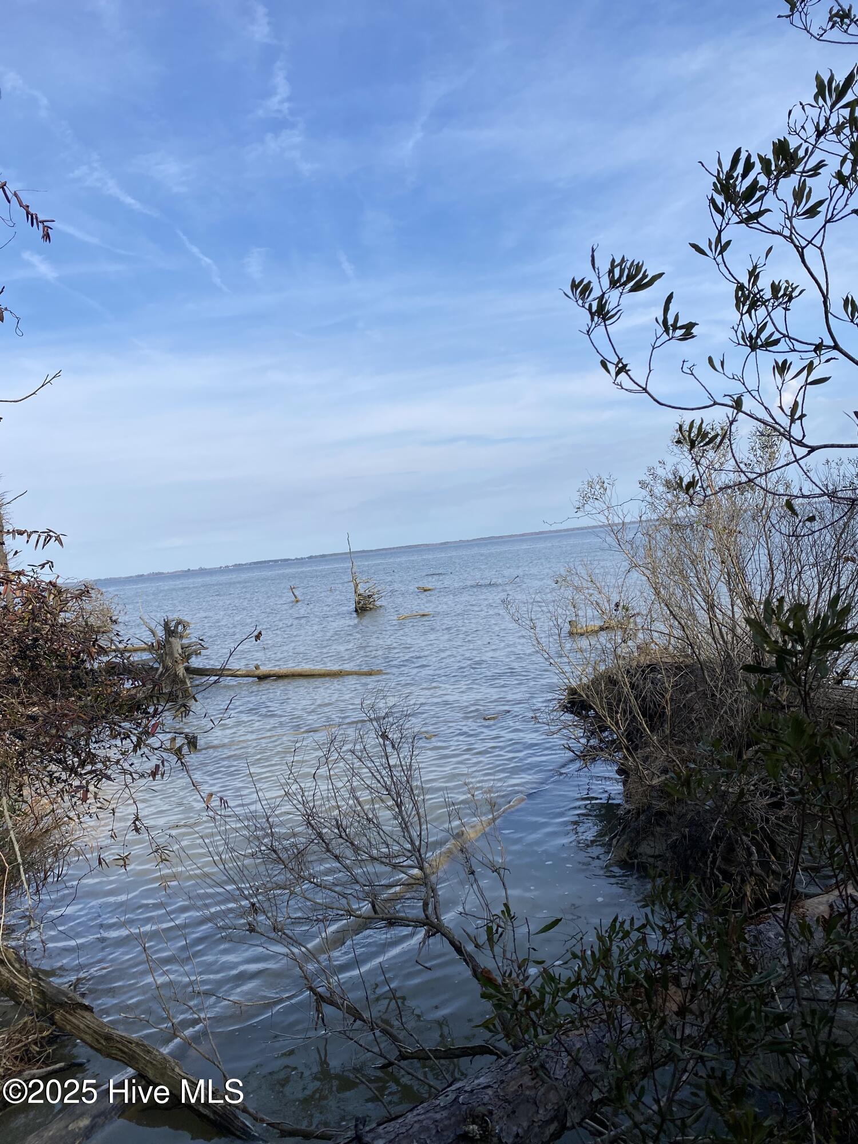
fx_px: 859
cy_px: 572
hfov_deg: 53.1
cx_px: 429
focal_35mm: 26
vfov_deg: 67.3
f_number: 1.8
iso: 32
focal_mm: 4.25
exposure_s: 1/3205
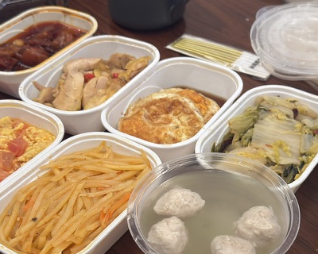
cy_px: 166
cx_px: 196
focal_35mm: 60
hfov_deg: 31.3
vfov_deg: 25.3
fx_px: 565
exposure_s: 1/60
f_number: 1.78
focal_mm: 6.76
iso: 200
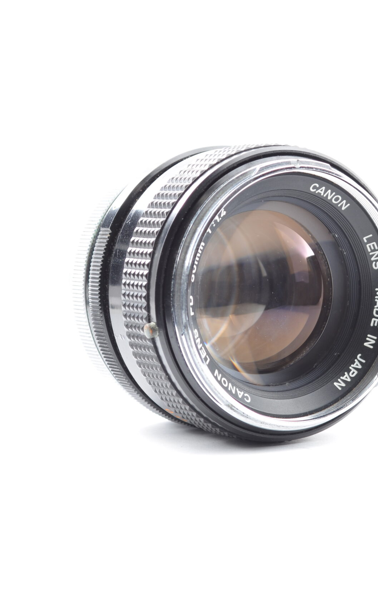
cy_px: 302
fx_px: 1829
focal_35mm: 111
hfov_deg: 11.7
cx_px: 383
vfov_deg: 18.8
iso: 100
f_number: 9
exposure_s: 1/60
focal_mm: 48
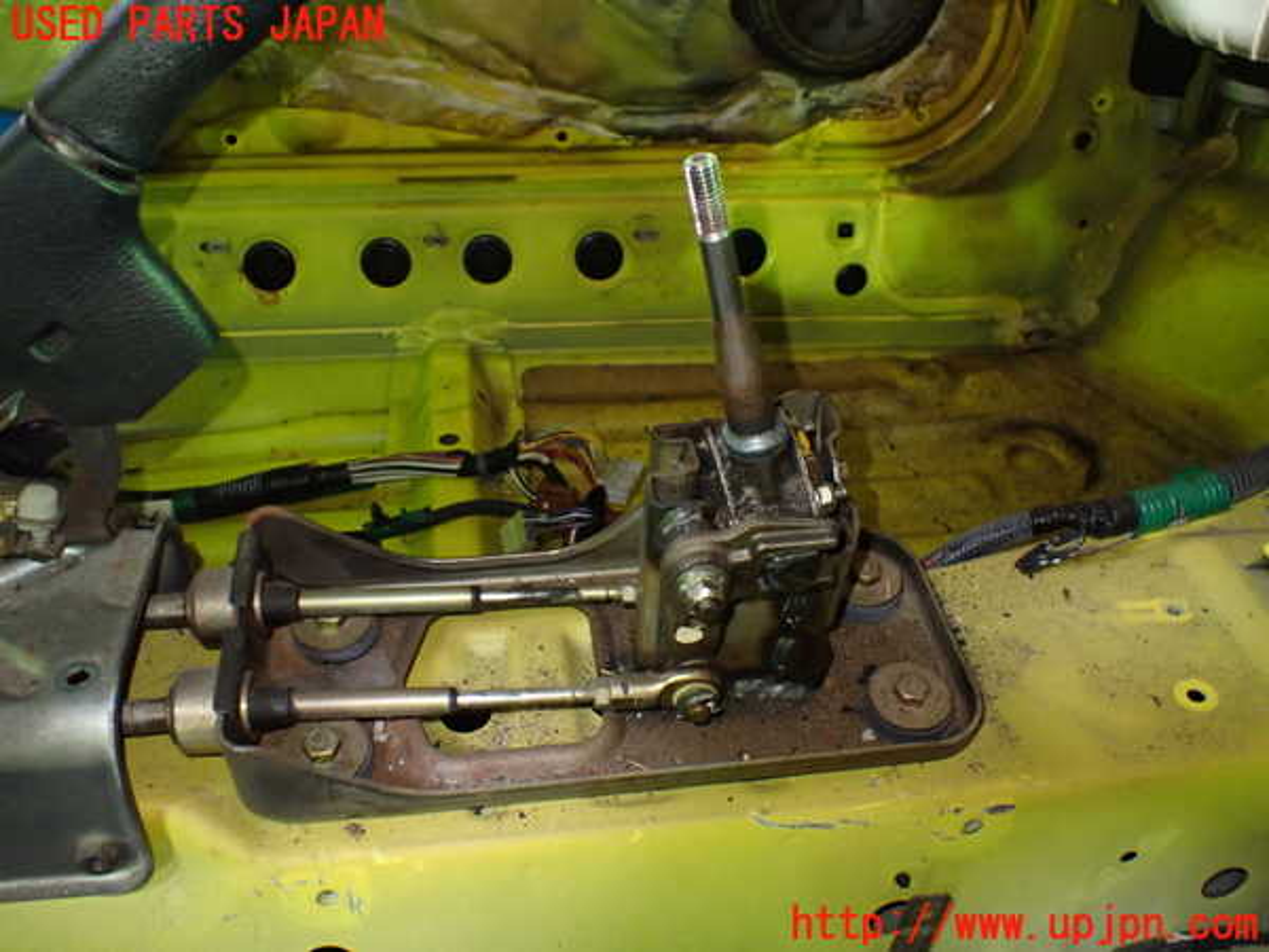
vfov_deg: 46.8
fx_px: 1100
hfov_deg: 60.0
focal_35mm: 30
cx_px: 634
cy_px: 476
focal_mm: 5.4
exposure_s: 1/30
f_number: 2.3
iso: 800
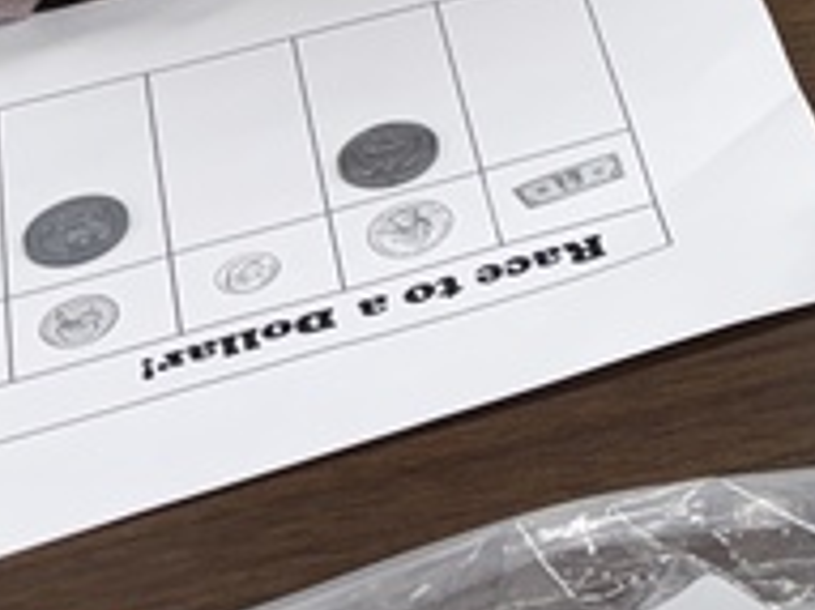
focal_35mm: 129
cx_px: 1468
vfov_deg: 10.4
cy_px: -704
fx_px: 3035
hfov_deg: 13.7
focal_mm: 6.76
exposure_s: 1/120
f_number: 1.78
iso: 80
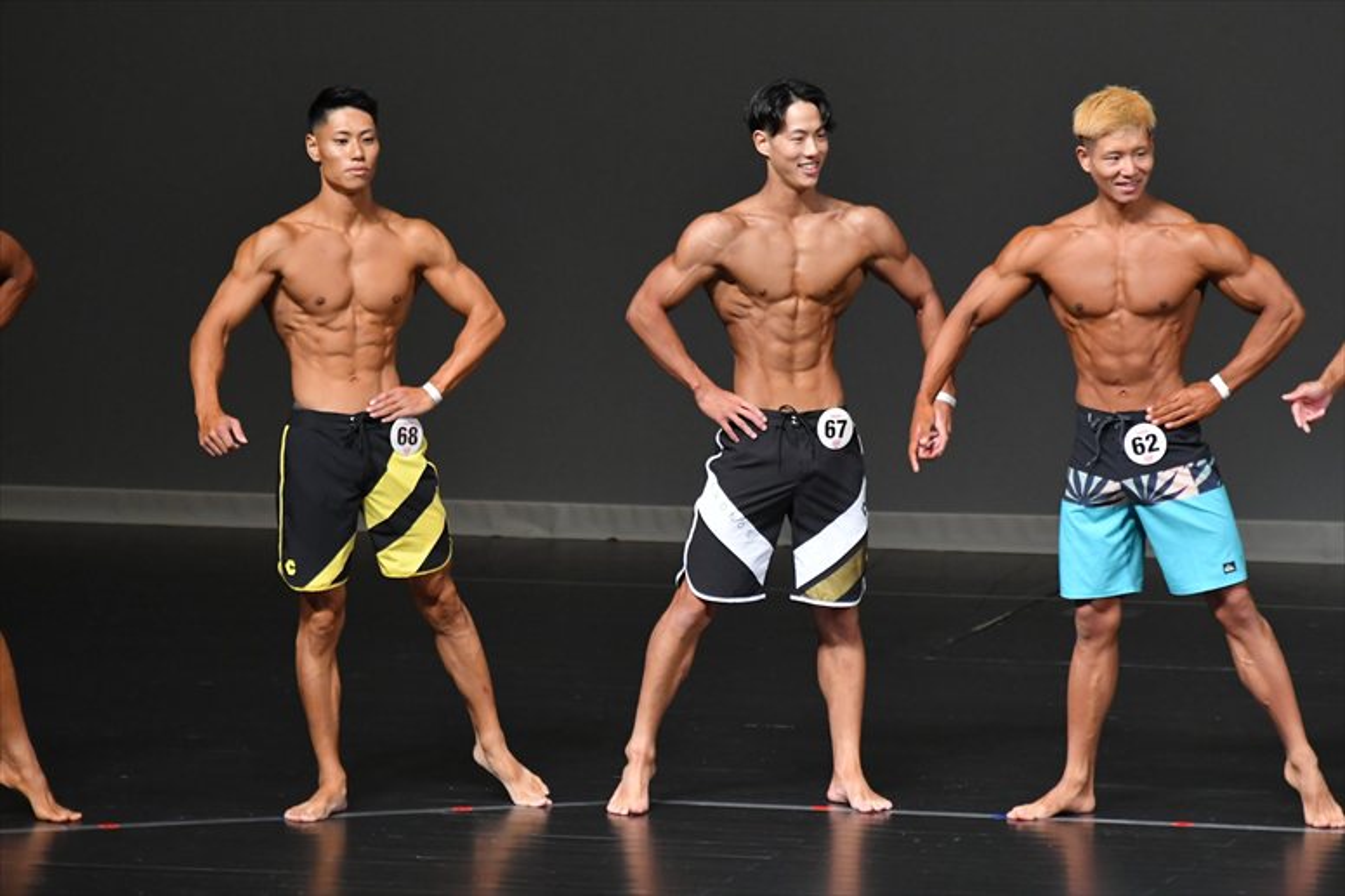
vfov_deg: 4.4
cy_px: 448
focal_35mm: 315
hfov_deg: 6.5
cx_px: 672
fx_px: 11763
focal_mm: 210
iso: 4000
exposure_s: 1/400
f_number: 5.6
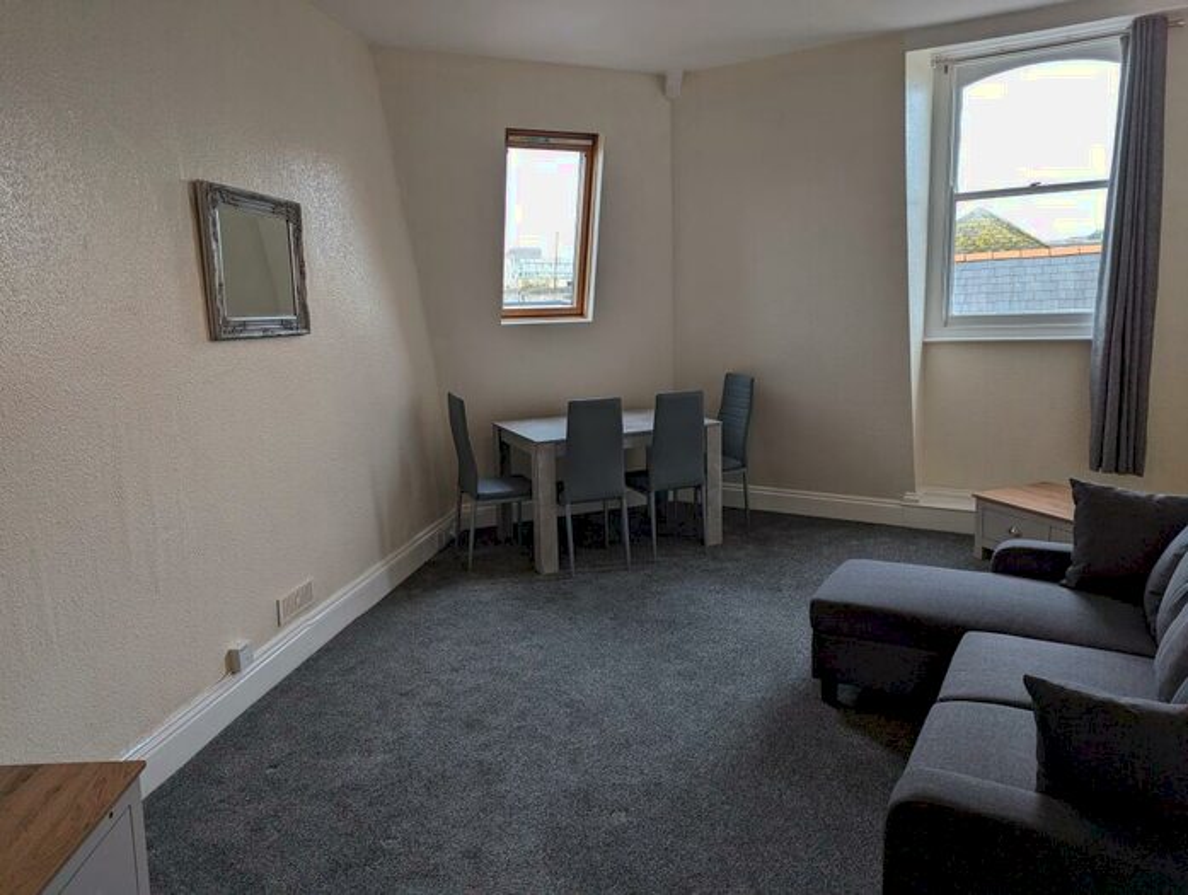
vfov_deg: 56.9
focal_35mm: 24
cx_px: 594
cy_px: 448
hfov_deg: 71.5
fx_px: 825
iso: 59
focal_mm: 6.81
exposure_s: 1/137
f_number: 1.85
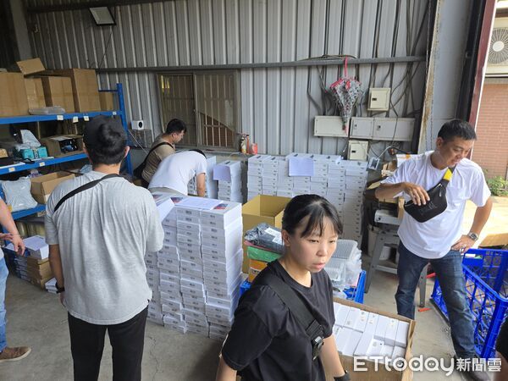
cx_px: 254
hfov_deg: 73.9
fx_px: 338
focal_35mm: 23
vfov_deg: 58.9
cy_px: 190
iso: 80
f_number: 1.8
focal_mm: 5.4
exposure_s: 1/508
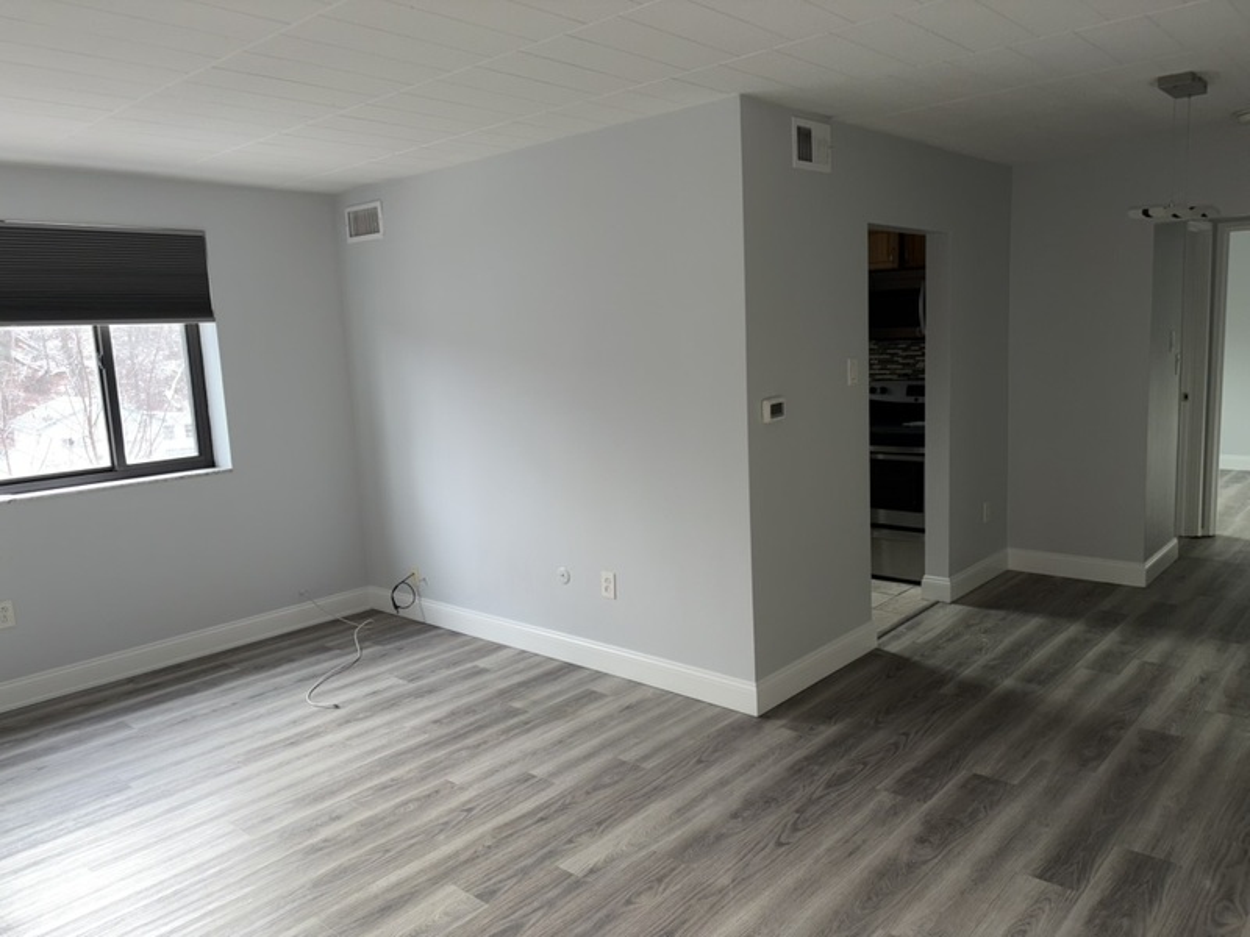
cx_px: 625
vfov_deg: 53.1
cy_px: 468
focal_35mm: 26
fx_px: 939
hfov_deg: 67.3
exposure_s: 1/27
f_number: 1.6
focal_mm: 5.96
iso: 50
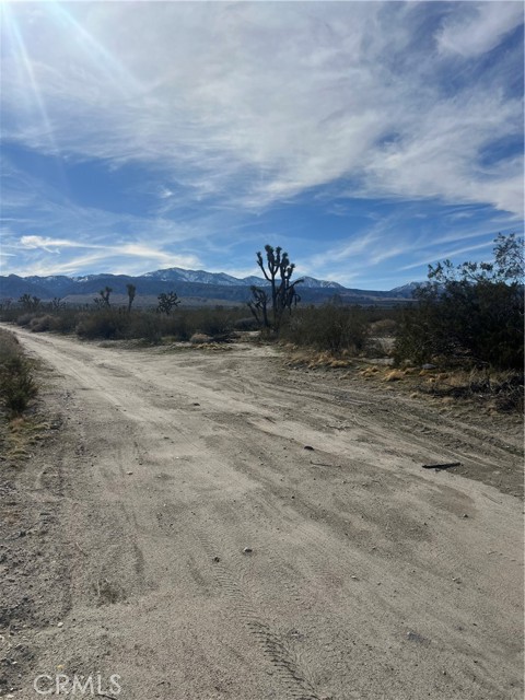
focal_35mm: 26
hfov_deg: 53.1
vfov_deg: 67.3
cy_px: 350
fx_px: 526
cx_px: 262
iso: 50
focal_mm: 5.7
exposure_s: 1/10309
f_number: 1.5
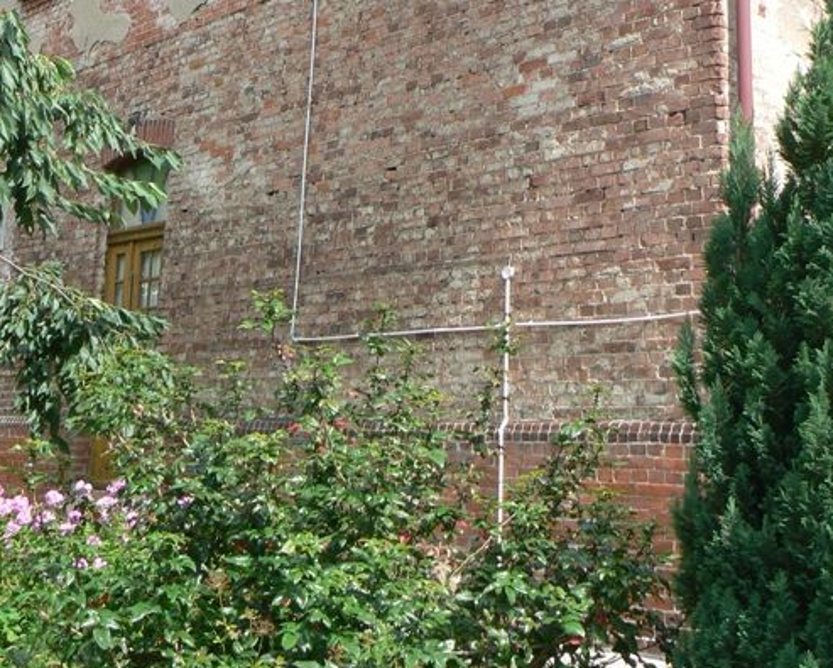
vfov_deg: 25.8
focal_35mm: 57
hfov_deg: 32.9
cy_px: 54
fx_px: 1406
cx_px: 351
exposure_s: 1/160
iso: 80
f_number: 5.6
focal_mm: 6
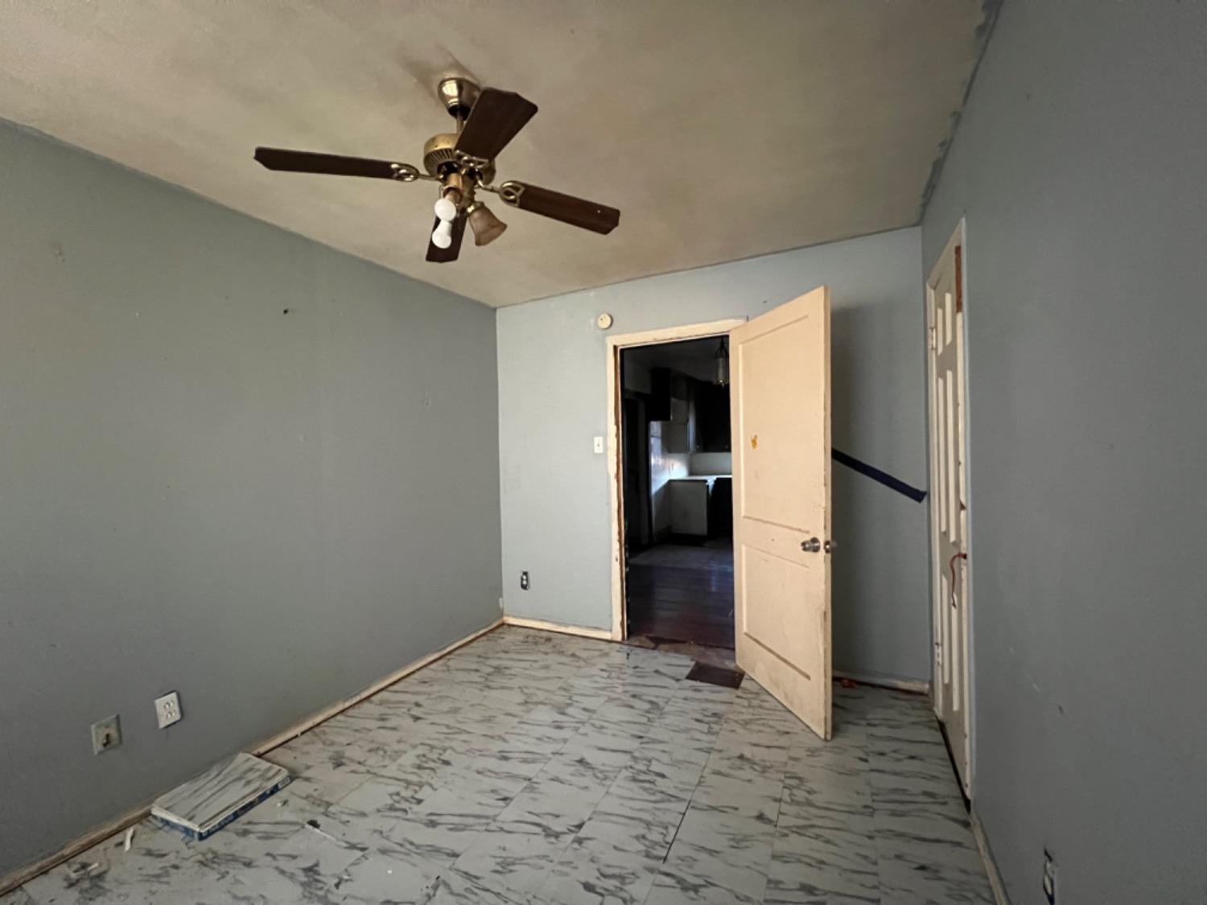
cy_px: 452
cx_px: 604
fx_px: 453
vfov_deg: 89.9
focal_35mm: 13
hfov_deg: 106.2
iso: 1000
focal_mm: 1.57
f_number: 1.8
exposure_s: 1/41
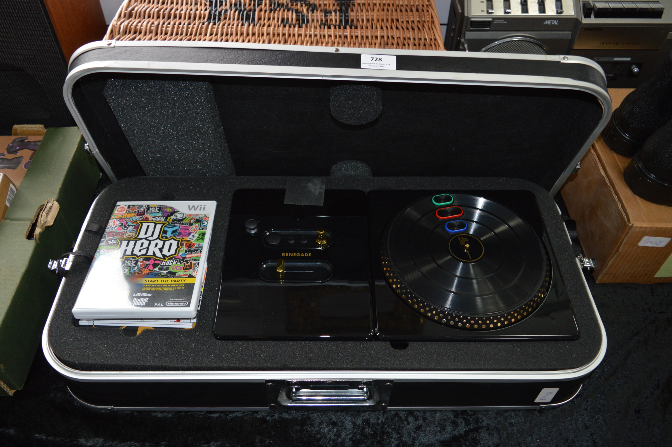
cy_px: 224
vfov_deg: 43.5
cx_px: 336
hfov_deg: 62.0
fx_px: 559
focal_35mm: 30
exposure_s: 1/60
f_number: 3.5
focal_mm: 20
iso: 500
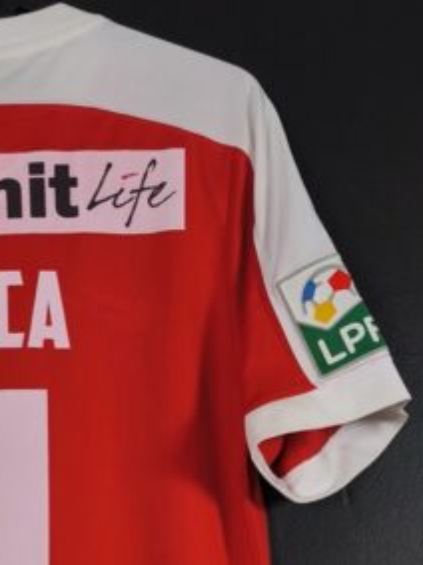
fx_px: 1060
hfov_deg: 21.7
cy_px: 655
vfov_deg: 26.9
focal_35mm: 65
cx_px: -6
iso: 400
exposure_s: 1/125
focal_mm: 6.57
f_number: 1.6
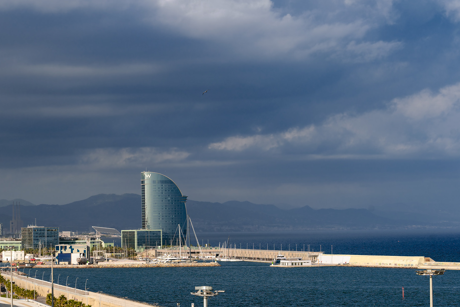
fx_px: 1750
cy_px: 197
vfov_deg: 10.0
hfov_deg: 15.0
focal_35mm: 137
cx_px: 171
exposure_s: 1/250
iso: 400
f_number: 8
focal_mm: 105
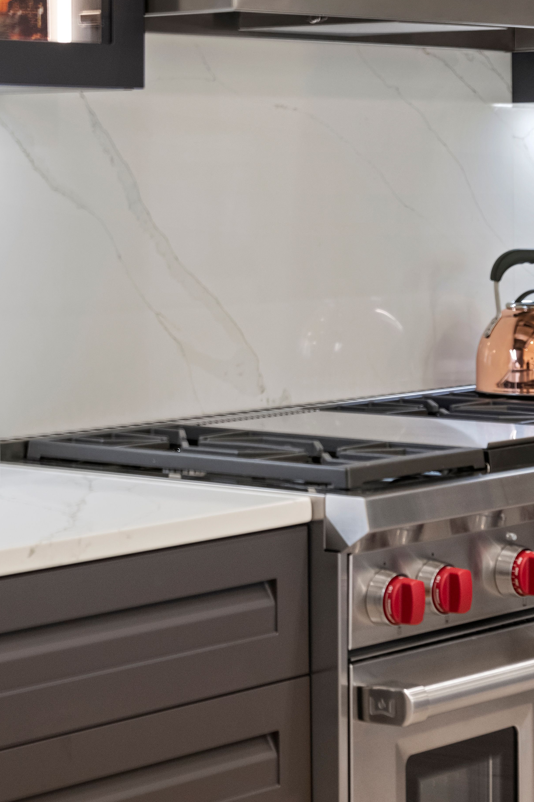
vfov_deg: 17.9
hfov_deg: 12.0
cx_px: 493
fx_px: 2514
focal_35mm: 113
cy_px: 121
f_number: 6.3
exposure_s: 1/15
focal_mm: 50
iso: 400
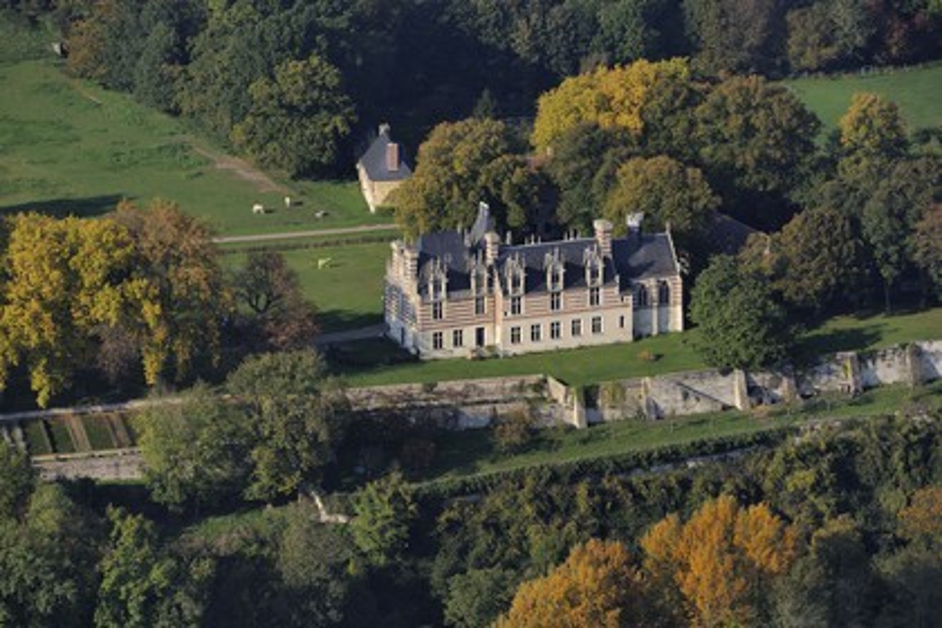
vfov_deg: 6.9
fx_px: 5233
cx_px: 471
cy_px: 314
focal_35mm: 200
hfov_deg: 10.3
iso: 400
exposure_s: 1/800
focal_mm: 200
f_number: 8
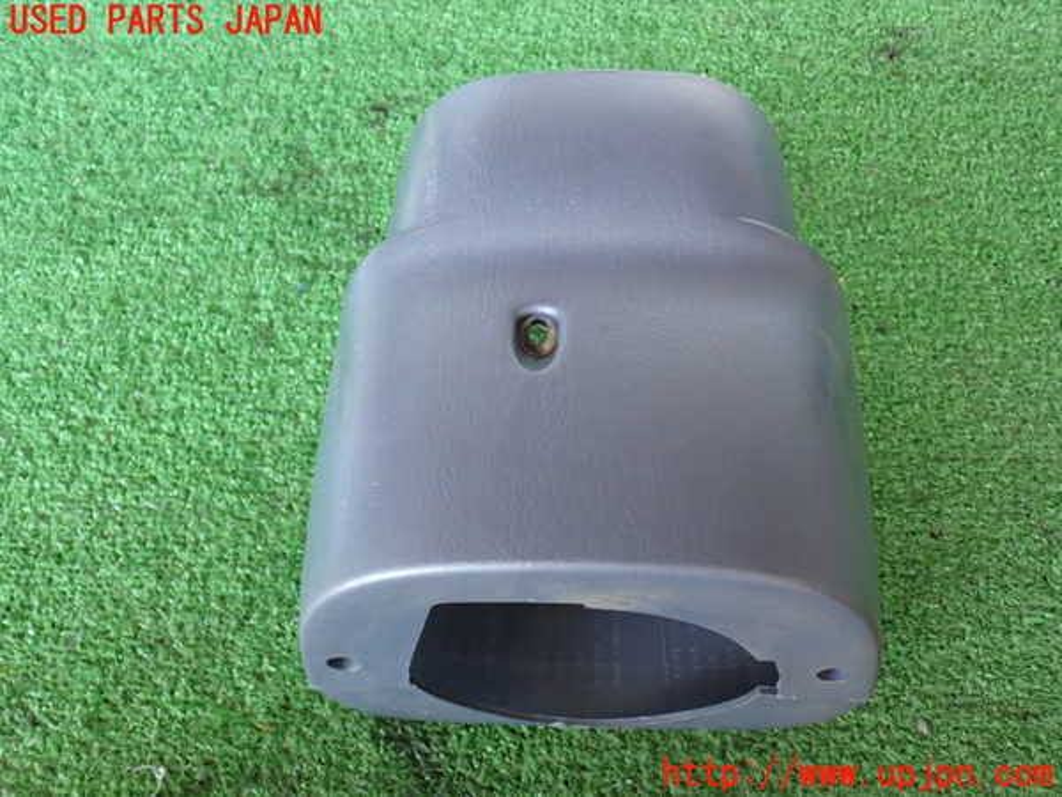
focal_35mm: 36
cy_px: 398
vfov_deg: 39.7
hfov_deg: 51.4
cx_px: 531
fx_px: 1104
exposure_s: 1/40
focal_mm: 6.37
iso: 400
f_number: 2.5
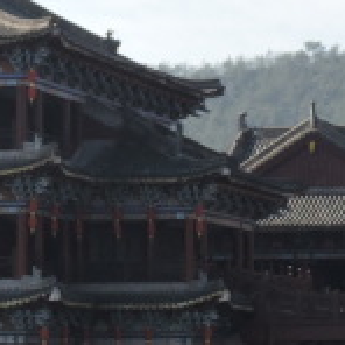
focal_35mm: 288
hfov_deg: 6.1
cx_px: 105
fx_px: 3247
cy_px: 51
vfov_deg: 6.1
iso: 100
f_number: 3.5
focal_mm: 8.4
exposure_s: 1/640
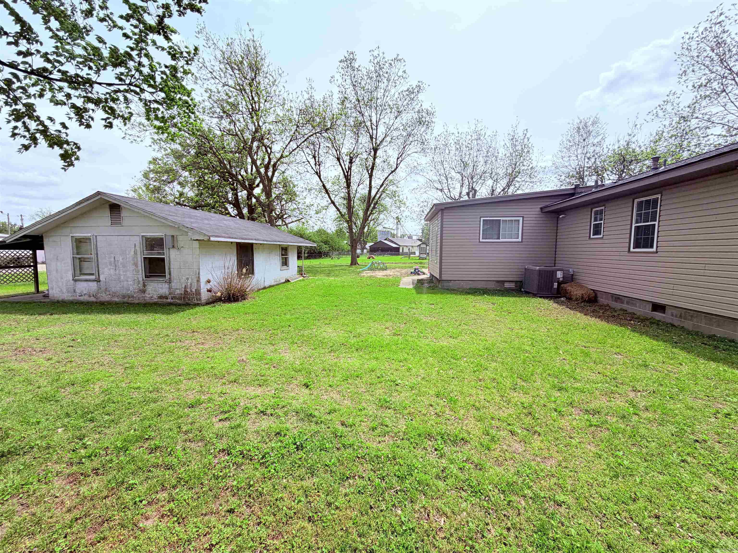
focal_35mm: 14
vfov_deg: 85.7
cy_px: 276
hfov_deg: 102.1
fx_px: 298
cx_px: 369
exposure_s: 1/1017
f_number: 2.2
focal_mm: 2.22
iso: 20
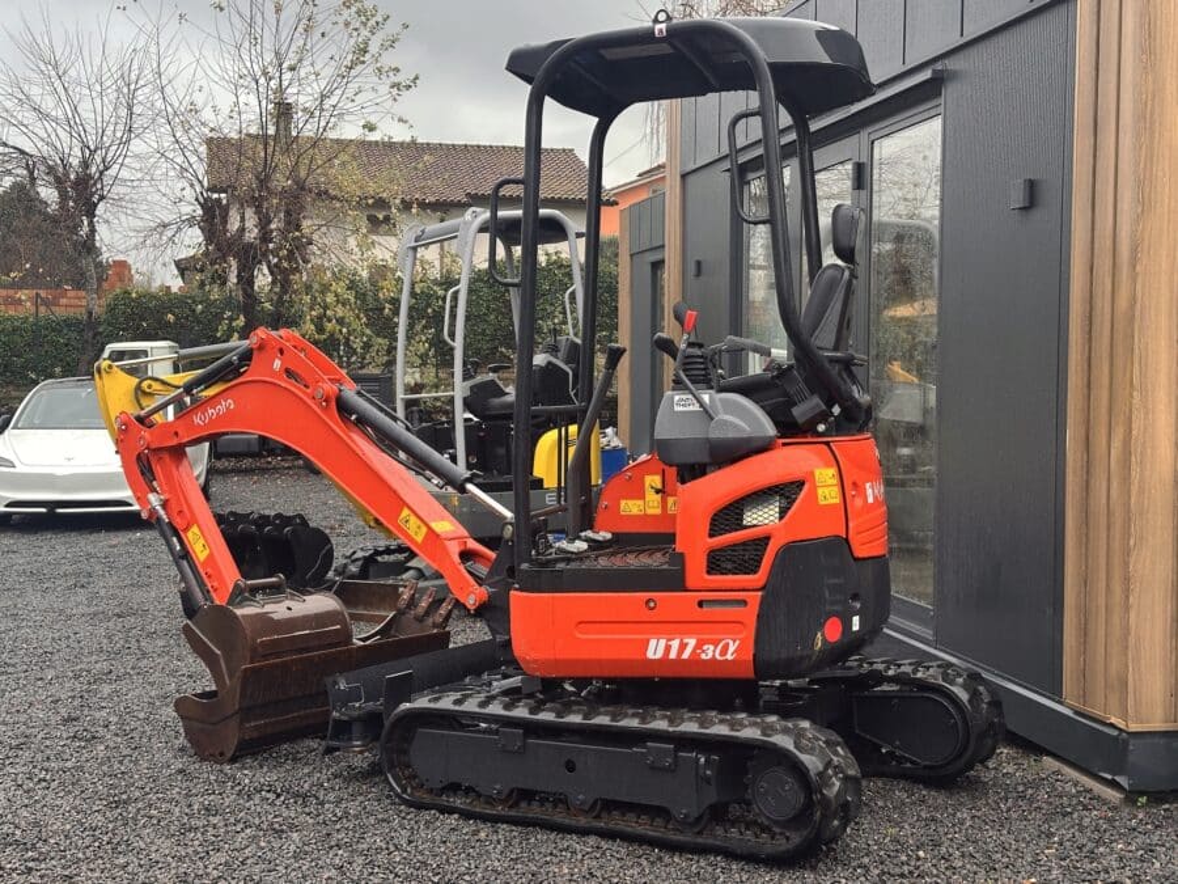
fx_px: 1633
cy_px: 442
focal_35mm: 48
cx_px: 589
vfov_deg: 30.3
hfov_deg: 39.7
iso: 80
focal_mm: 6.86
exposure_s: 1/103
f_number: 1.78
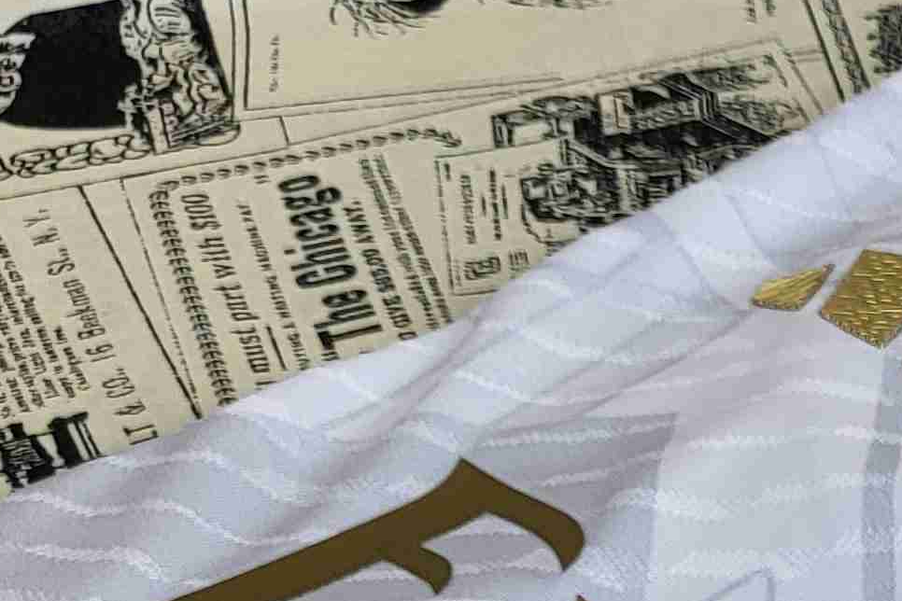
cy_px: 1022
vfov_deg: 11.5
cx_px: 1599
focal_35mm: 112
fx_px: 2806
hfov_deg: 15.7
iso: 80
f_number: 1.8
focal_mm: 4.25
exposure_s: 1/100
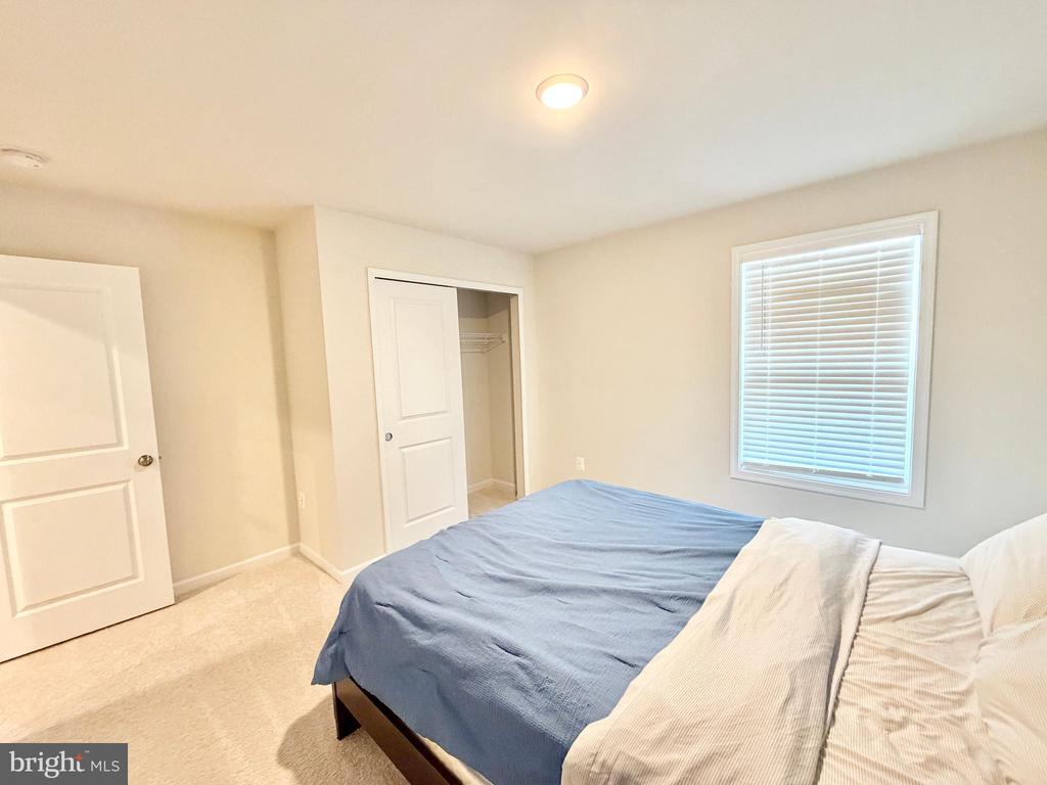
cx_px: 524
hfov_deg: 102.1
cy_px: 392
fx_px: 423
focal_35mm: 14
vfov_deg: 85.7
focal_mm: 2.22
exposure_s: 1/60
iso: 400
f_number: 2.2
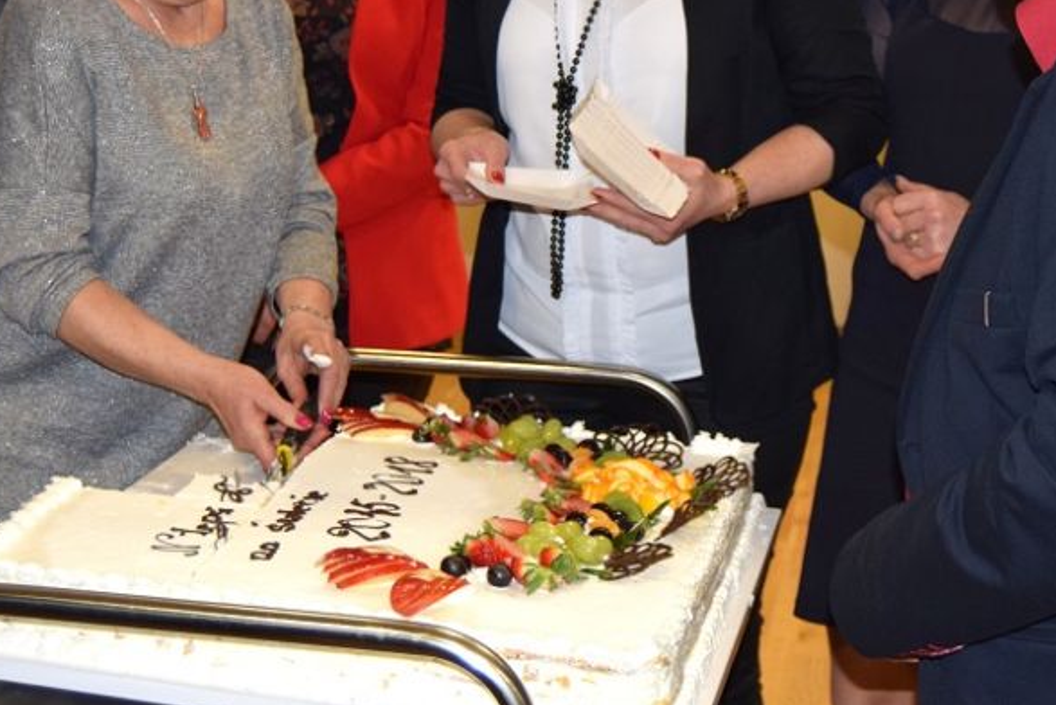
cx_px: 608
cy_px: 204
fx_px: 1996
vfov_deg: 19.9
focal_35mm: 68
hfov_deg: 29.6
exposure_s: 1/60
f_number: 4
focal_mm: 26
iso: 900
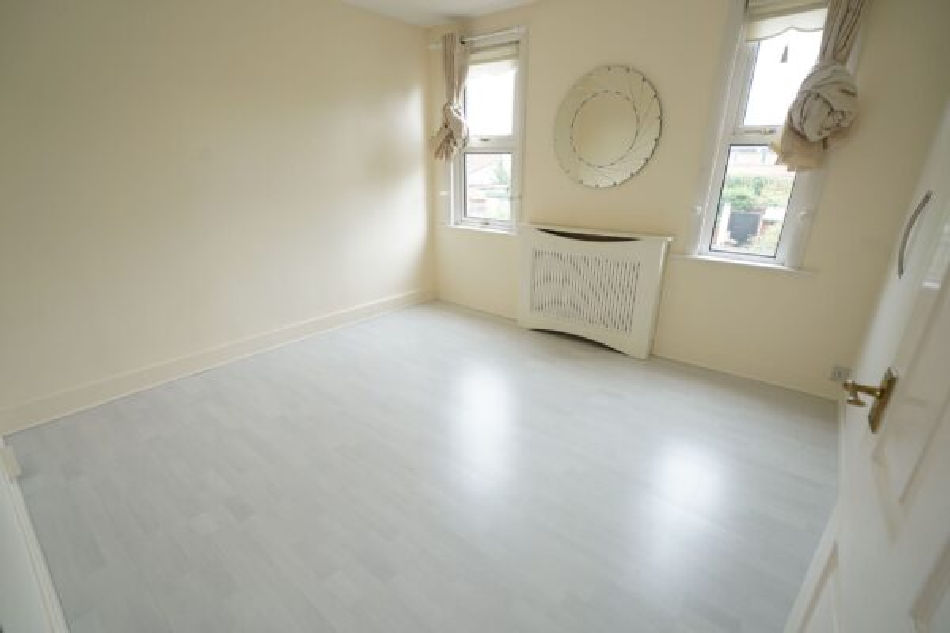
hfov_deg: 96.7
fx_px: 422
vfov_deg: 73.7
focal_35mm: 16
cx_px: 475
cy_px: 316
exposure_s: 1/60
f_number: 5
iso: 400
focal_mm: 16
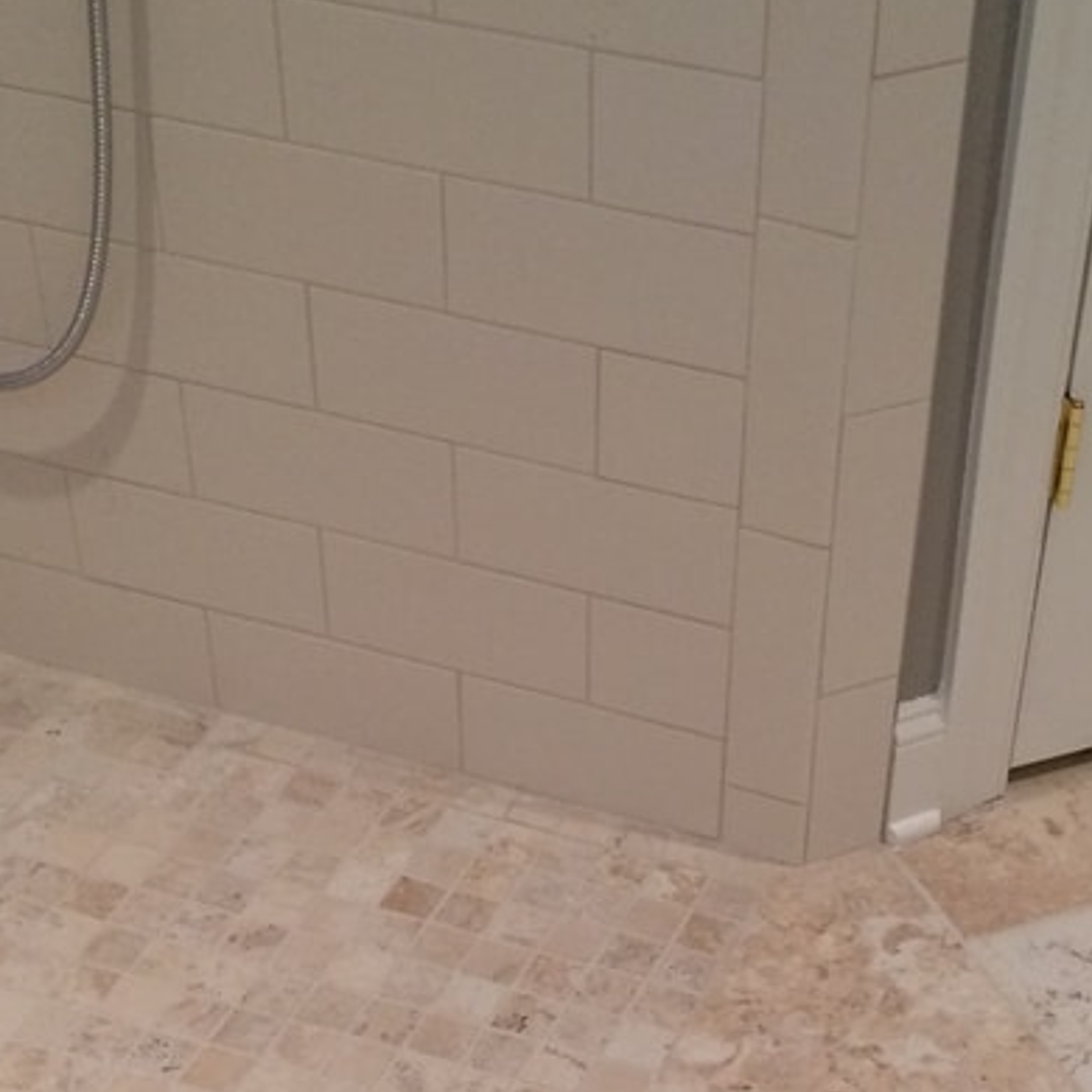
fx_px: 2427
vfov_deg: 24.1
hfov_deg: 25.3
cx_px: 669
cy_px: 1114
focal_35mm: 68
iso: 64
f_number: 2.2
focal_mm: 4.12
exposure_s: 1/30
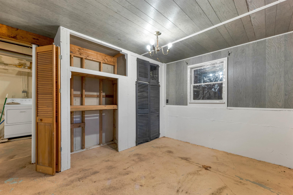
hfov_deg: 104.3
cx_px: 146
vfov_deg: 81.2
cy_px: 98
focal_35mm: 14
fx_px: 114
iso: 400
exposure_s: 1/2
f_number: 8
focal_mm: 14
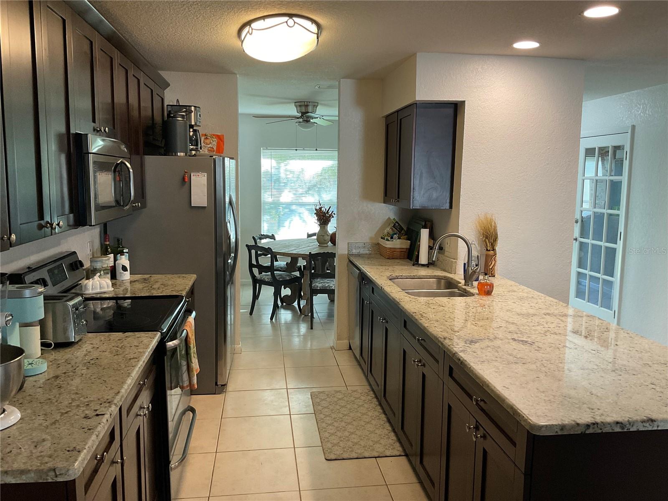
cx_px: 334
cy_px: 250
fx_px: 560
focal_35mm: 29
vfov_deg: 48.2
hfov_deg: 61.7
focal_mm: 3
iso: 80
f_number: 1.8
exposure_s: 1/60
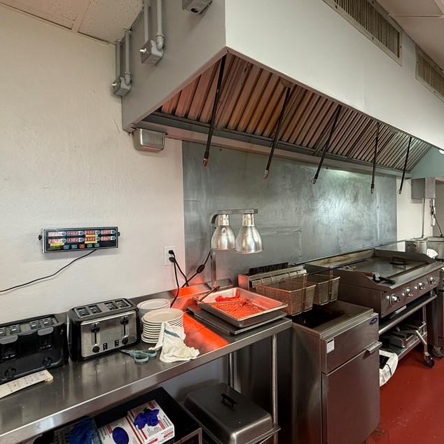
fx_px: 290
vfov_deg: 74.8
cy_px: 221
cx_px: 285
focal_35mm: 20
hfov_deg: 73.2
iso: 320
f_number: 2.2
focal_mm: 2.22
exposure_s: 1/120
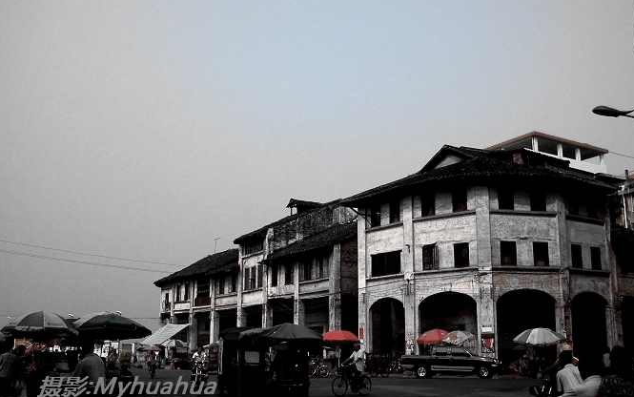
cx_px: 323
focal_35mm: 39
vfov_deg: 32.8
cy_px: 195
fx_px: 674
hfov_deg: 50.4
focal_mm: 9.2
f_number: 3.6
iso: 100
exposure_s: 1/1582
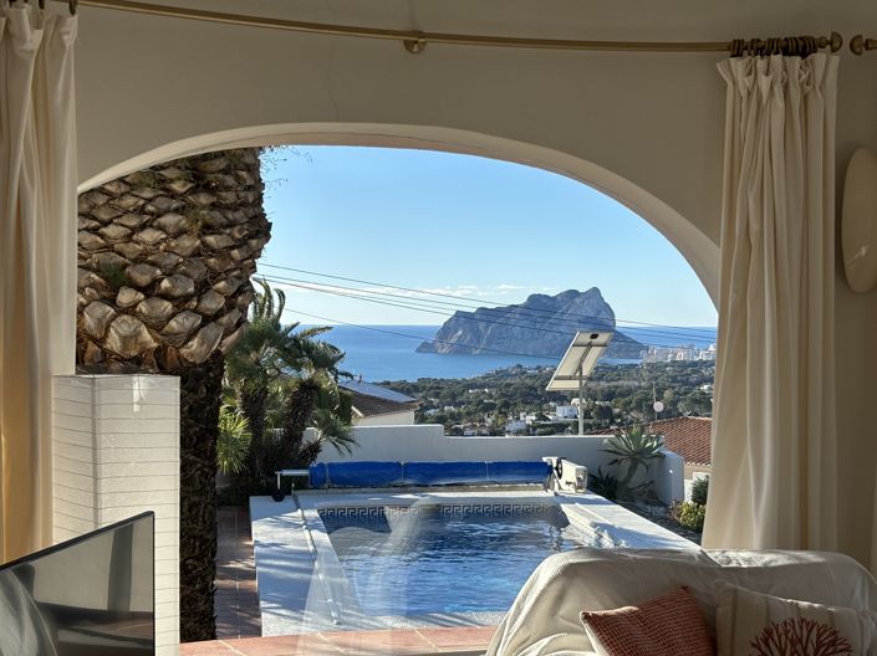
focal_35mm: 52
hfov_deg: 36.8
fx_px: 1317
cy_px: 328
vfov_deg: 28.0
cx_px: 438
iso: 40
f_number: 1.6
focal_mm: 5.96
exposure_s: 1/2342
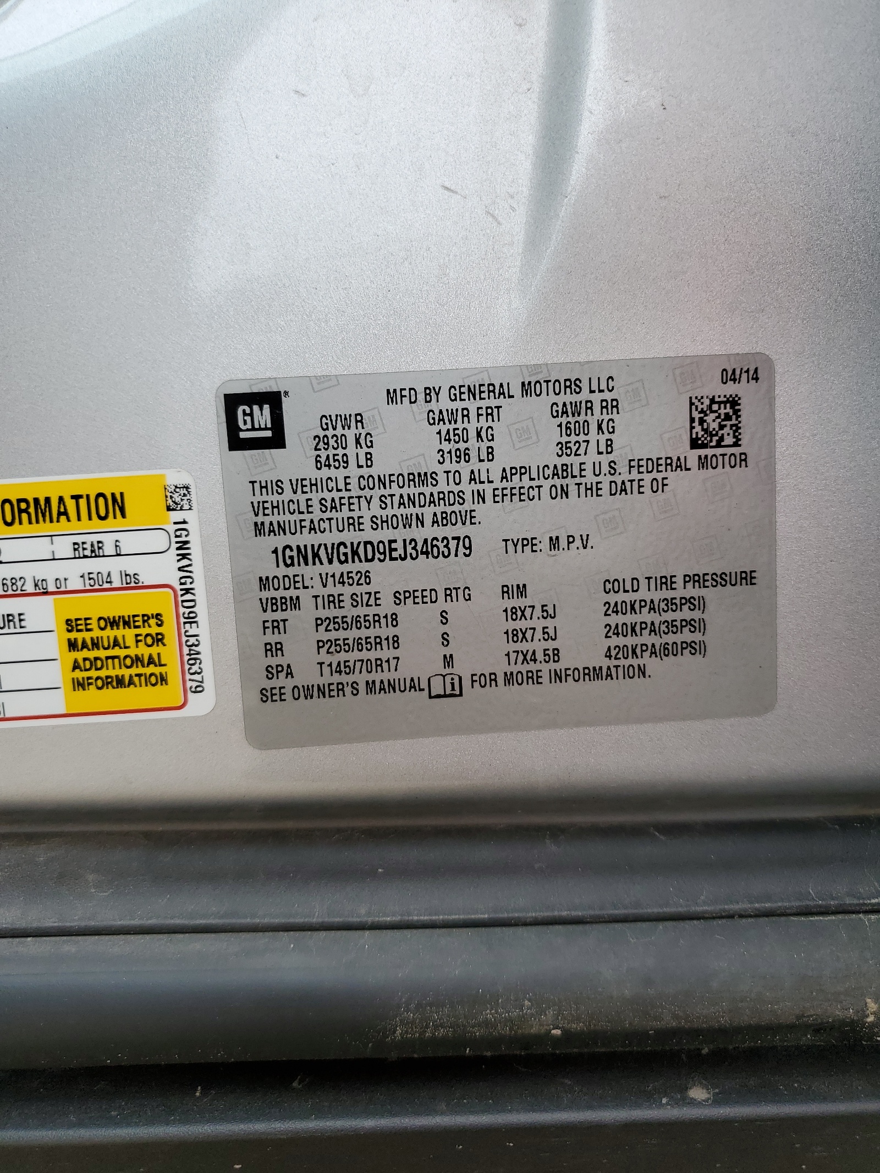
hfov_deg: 53.1
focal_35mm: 26
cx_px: 440
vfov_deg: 67.3
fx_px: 881
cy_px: 586
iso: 50
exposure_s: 1/417
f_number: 1.5
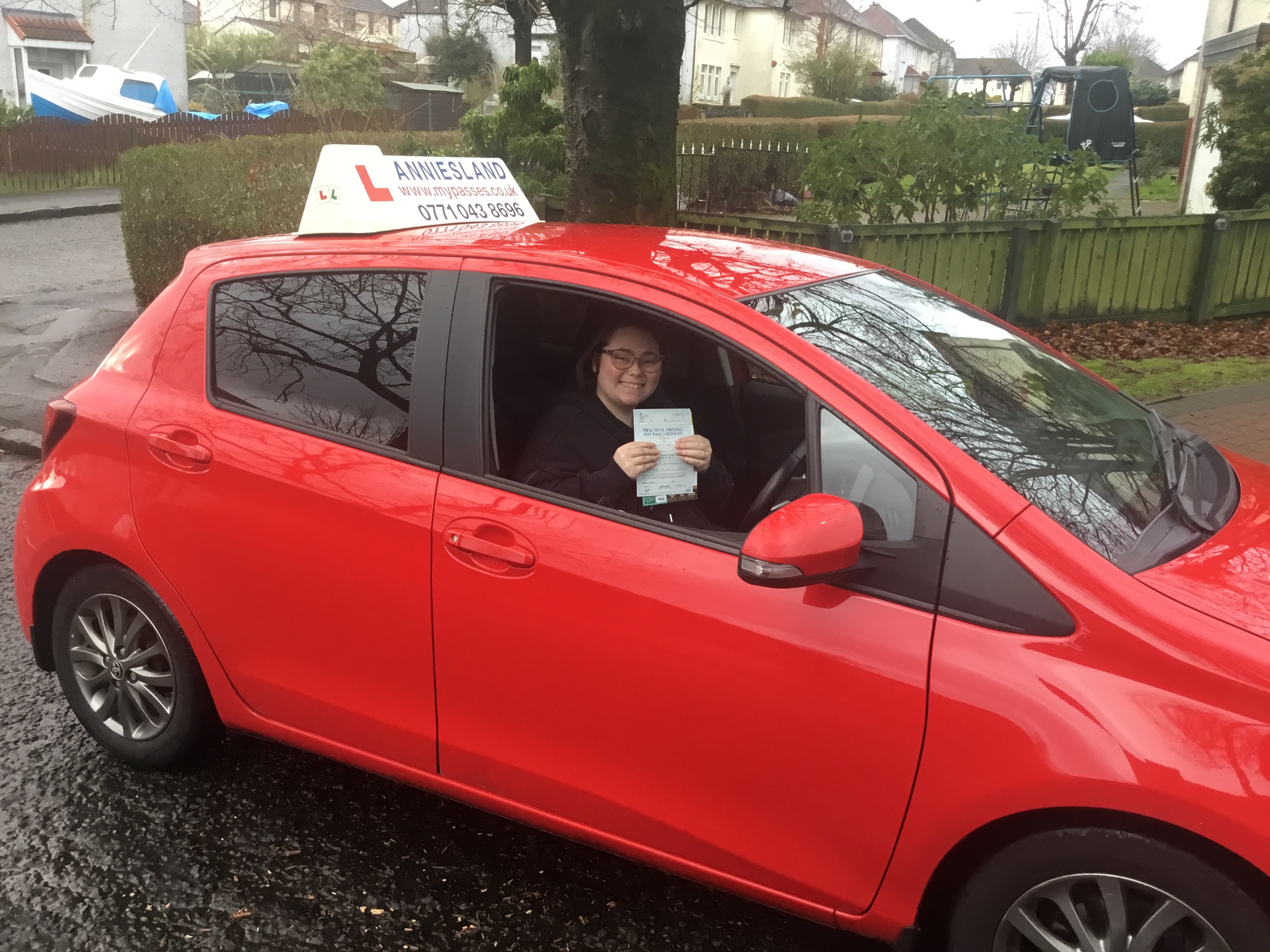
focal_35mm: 31
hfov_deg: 58.4
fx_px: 1137
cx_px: 635
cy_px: 476
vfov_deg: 45.4
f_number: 2.4
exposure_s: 1/33
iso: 32
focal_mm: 3.3
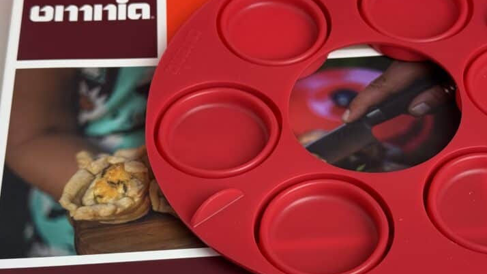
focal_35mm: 75
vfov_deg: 16.1
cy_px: 156
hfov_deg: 28.1
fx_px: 969
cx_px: 295
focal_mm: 6.76
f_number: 1.78
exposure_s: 1/100
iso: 100
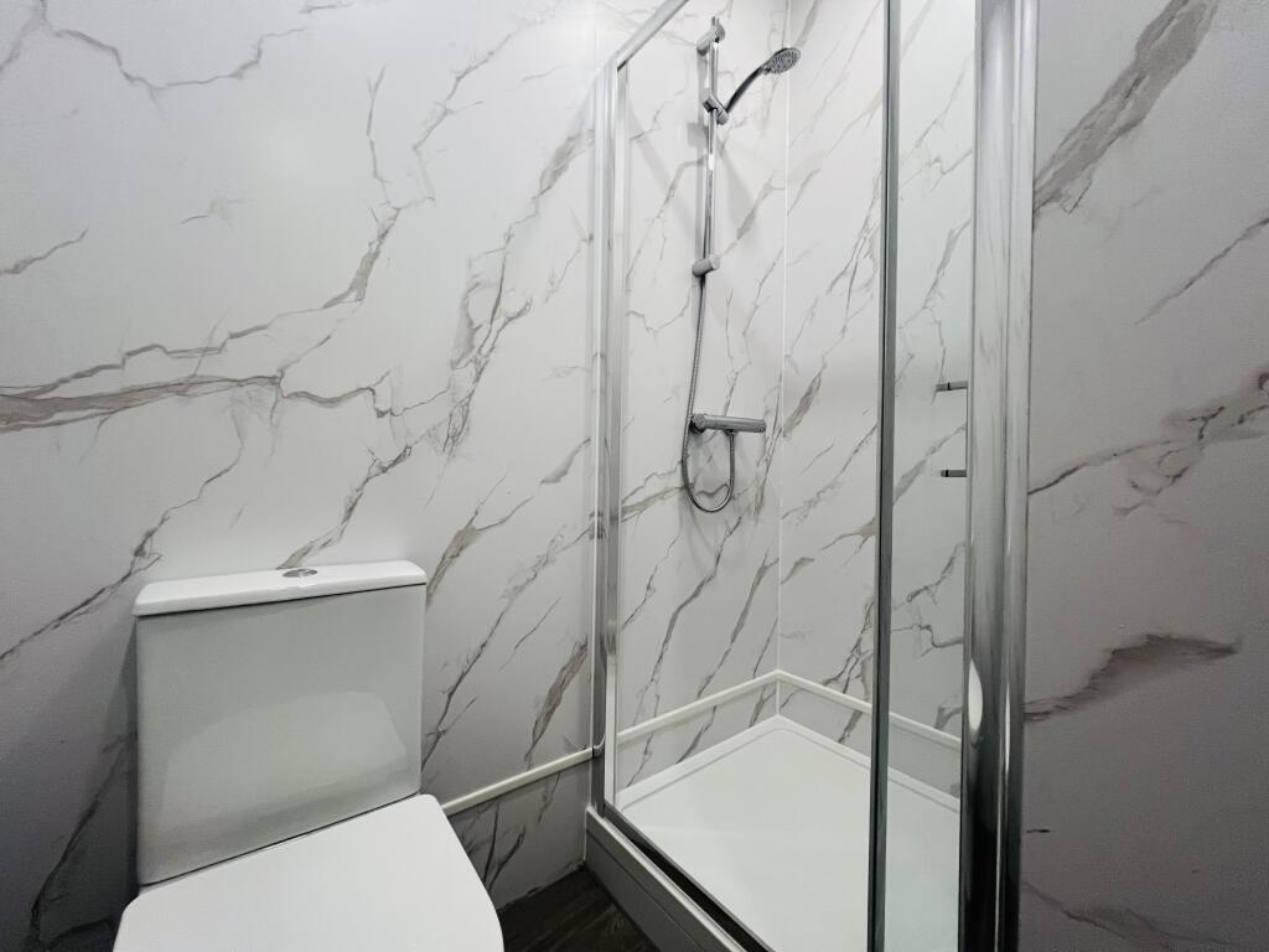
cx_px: 634
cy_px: 476
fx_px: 477
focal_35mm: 13
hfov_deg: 106.2
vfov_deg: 89.9
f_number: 1.8
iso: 200
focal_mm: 1.57
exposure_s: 1/100
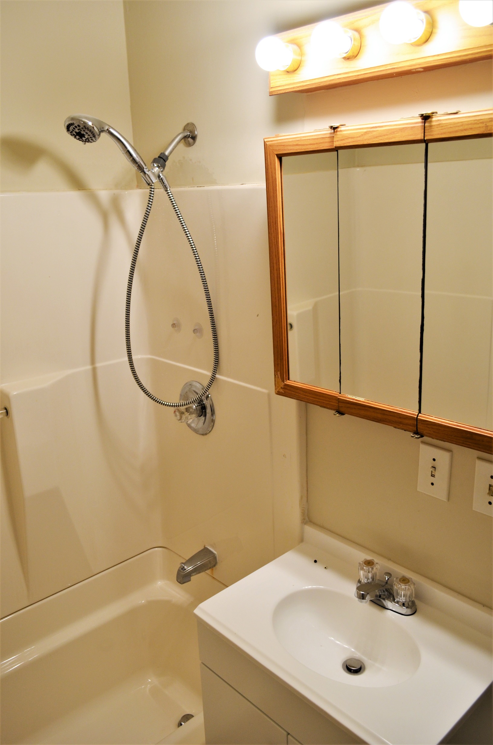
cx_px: 246
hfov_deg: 43.4
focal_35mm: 30
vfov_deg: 62.0
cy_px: 372
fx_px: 619
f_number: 4.5
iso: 400
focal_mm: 20
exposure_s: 1/80
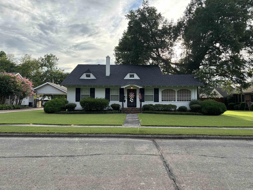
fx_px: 190
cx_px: 126
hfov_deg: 67.3
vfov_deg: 53.1
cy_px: 95
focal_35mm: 26
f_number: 1.6
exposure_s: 1/454
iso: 50
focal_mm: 5.96
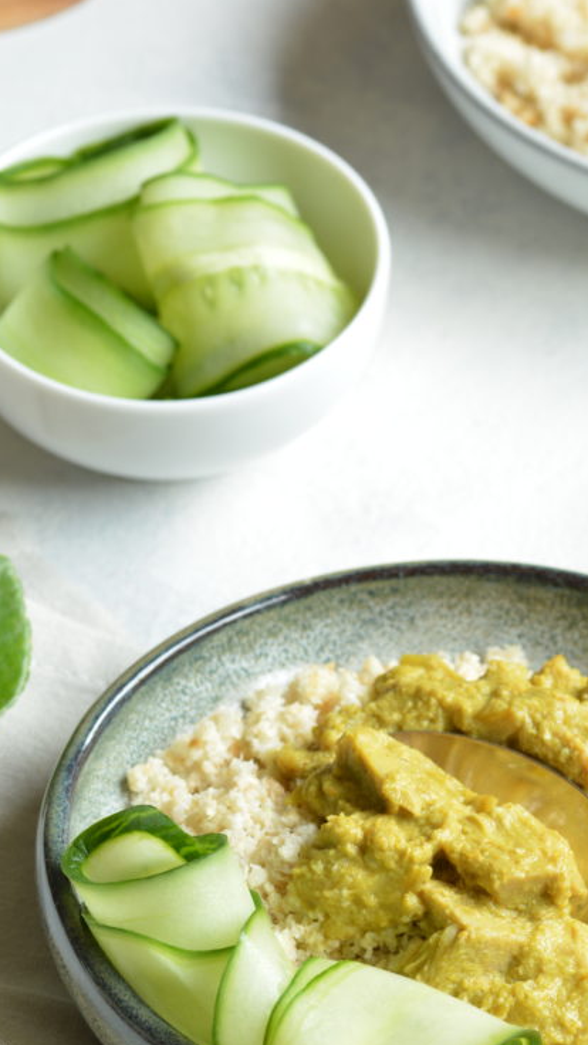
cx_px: 474
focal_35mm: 230
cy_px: 711
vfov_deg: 9.4
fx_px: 6368
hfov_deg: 5.3
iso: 200
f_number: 8
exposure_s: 1/20
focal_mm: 105
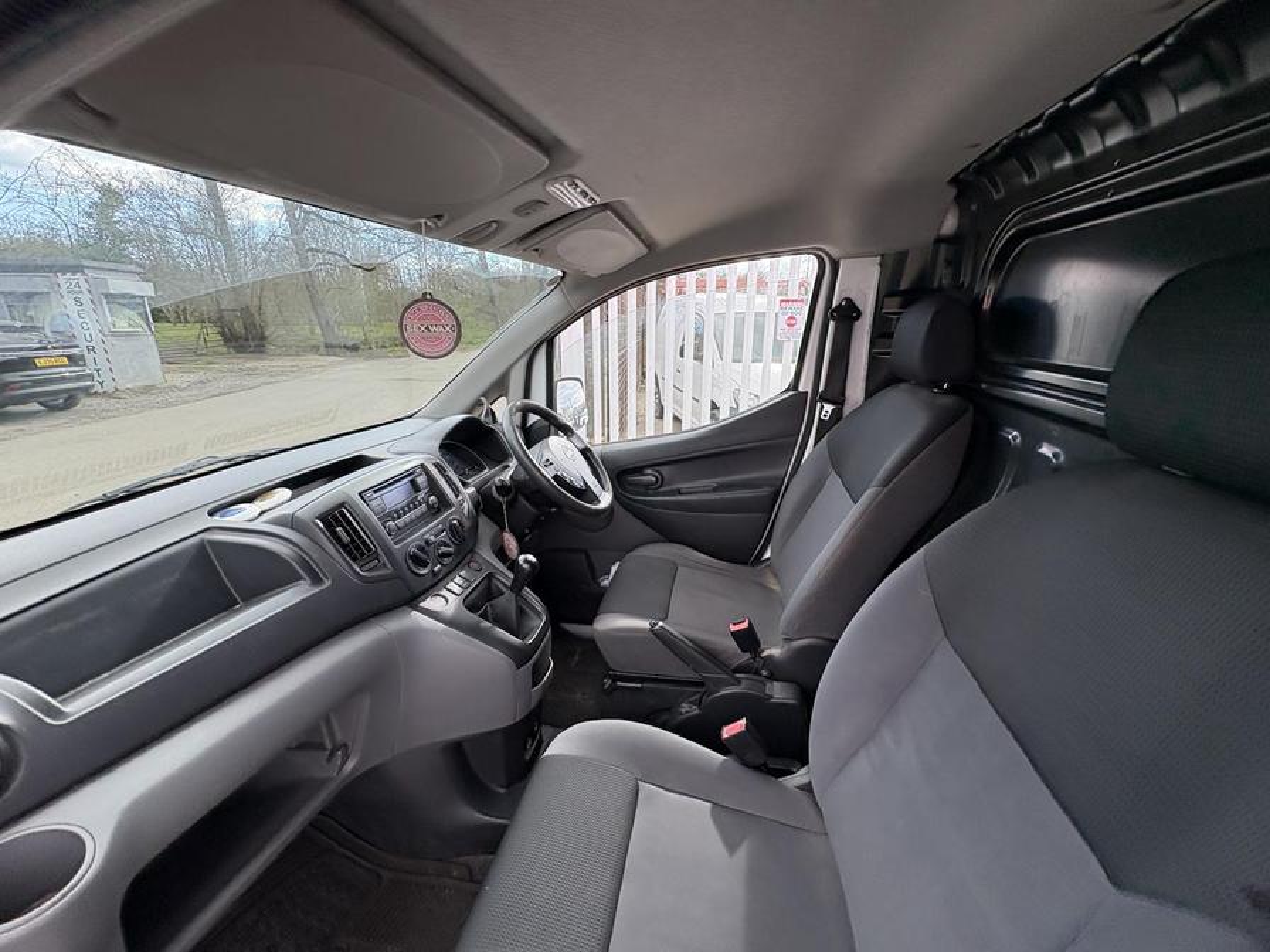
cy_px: 476
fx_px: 514
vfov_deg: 85.7
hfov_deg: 102.1
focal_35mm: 14
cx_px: 635
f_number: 2.2
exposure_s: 1/168
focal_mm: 2.22
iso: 64
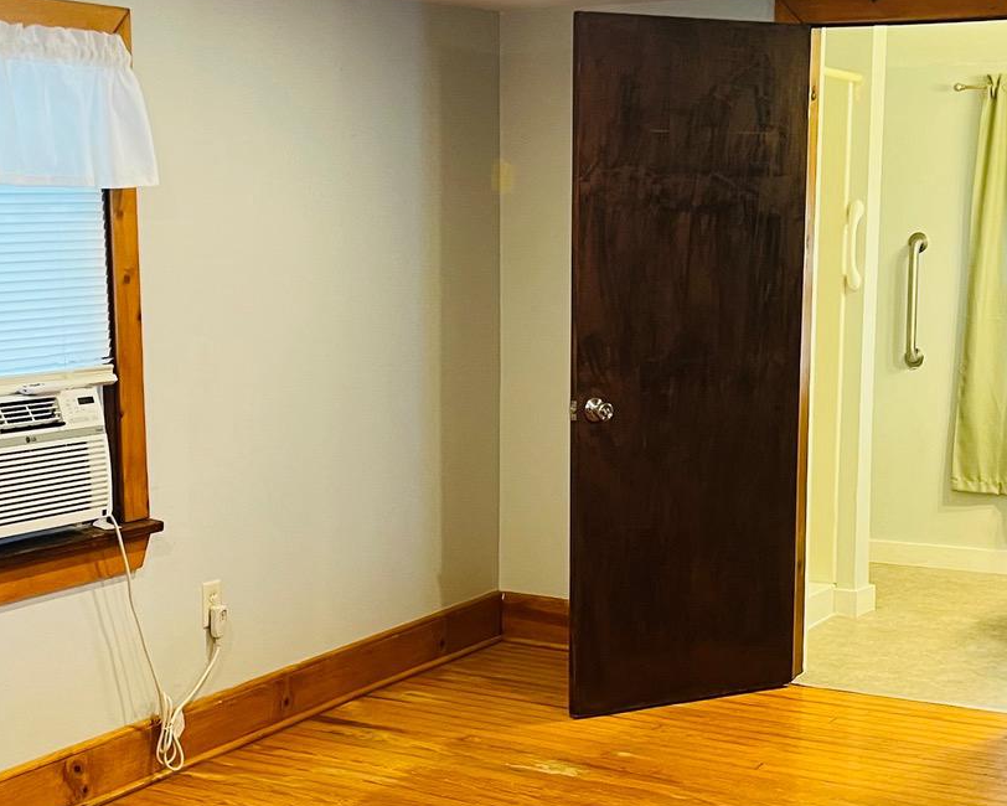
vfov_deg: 23.8
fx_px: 1908
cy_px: 522
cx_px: 511
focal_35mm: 64
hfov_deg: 29.6
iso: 200
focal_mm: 5.7
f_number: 1.5
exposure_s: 1/60
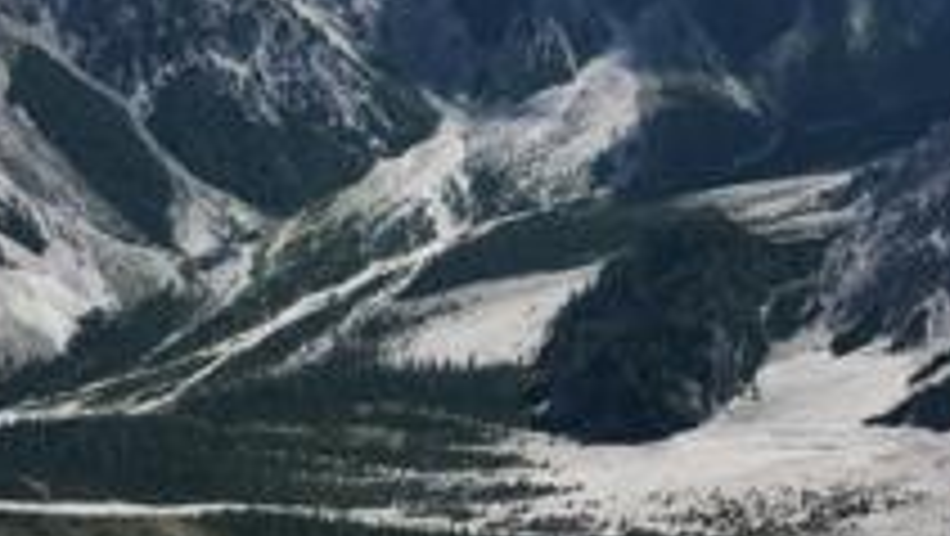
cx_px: 470
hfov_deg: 24.2
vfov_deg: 13.8
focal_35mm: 88
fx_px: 2218
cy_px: 180
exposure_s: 1/1748
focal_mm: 4.15
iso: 25
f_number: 2.2
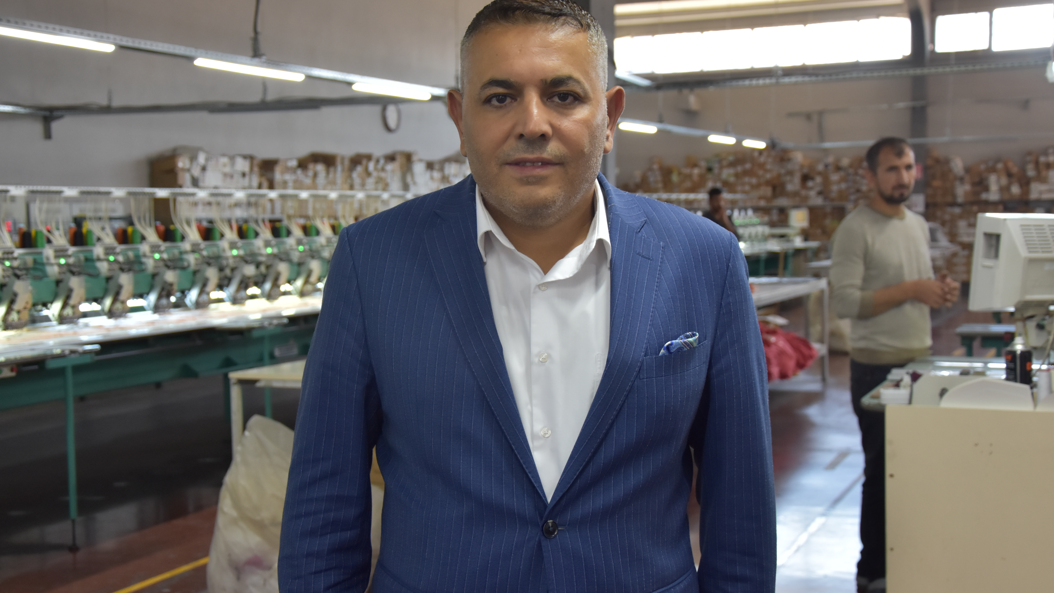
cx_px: 526
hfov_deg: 40.6
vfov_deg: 23.5
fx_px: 1425
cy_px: 300
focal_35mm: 51
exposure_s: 1/80
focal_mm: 32
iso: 800
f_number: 4.5
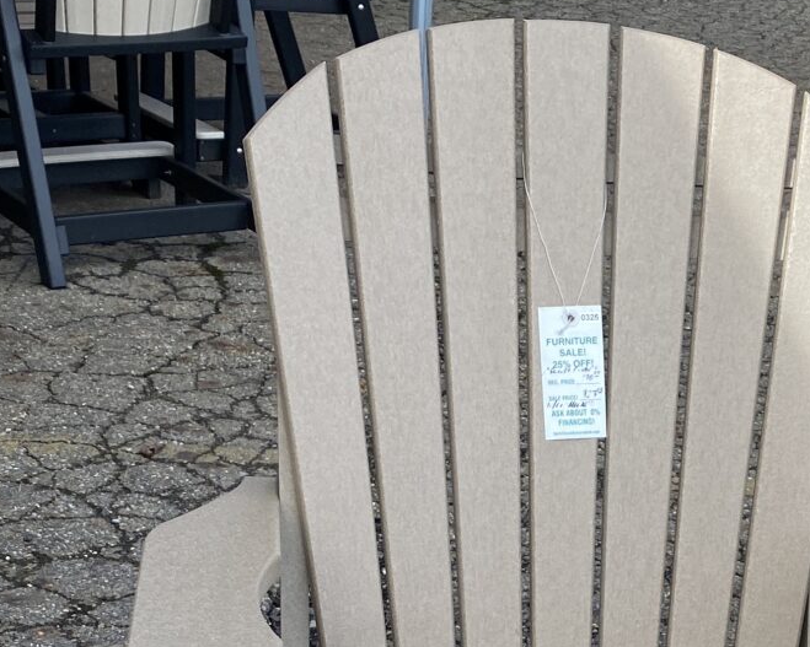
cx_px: 591
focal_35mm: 77
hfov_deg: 24.5
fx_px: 1846
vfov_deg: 19.0
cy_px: 745
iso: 32
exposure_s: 1/757
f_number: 1.8
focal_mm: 4.25
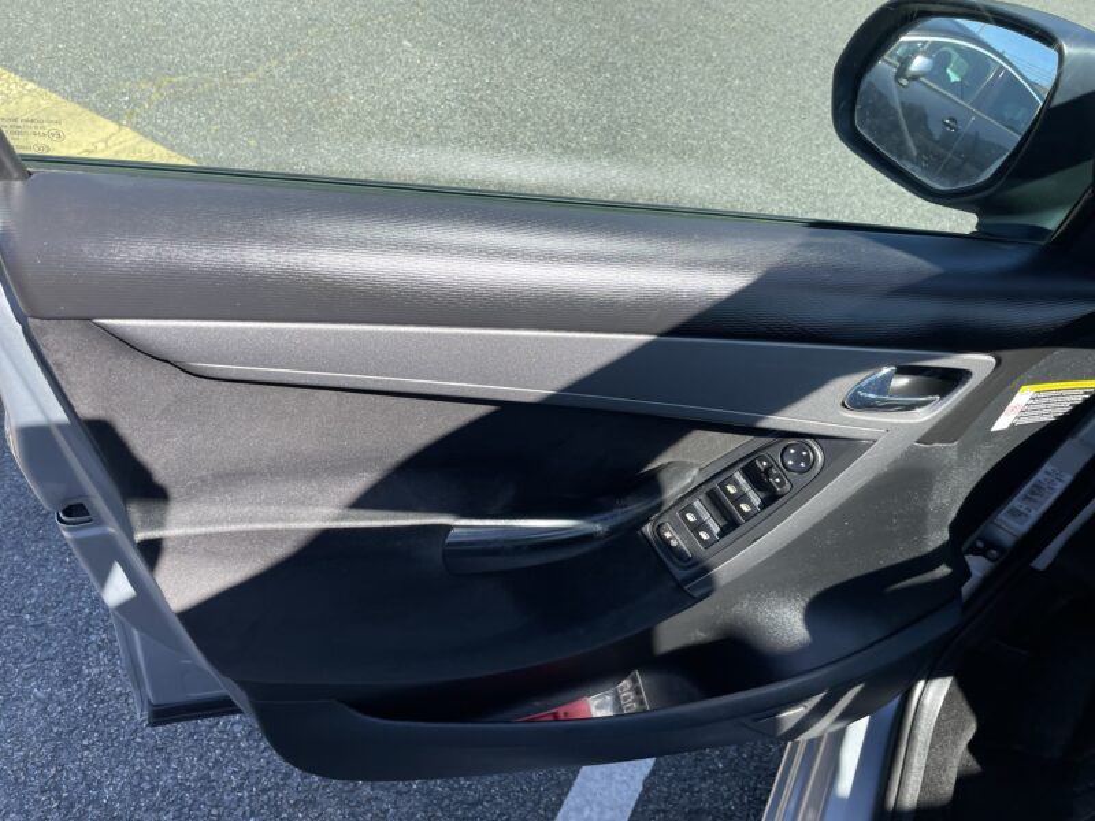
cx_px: 548
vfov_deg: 53.1
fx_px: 822
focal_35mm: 26
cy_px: 410
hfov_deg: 67.3
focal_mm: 4.2
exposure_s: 1/790
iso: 32
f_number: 1.6
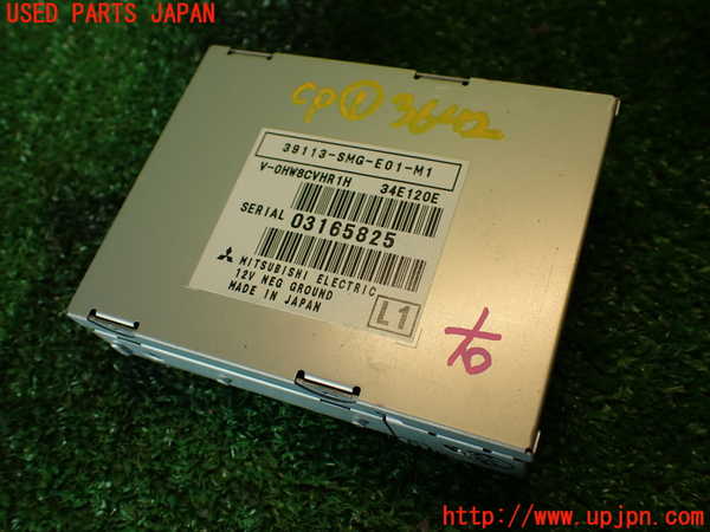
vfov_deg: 44.2
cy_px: 266
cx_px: 355
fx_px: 656
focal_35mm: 32
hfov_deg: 56.8
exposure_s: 1/60
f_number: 2.4
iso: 100
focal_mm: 5.79
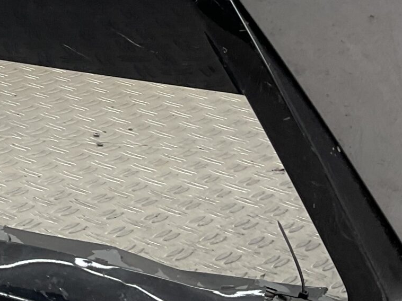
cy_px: -17
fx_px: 1138
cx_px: -183
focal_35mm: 98
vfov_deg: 14.8
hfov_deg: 18.1
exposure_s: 1/120
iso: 25
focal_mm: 3
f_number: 1.8
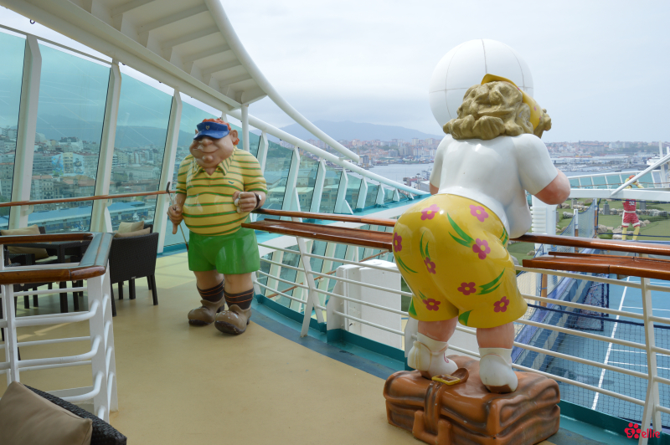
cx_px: 335
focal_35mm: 33
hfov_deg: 57.3
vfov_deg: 39.9
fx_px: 614
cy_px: 222
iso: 100
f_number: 8
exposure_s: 1/250
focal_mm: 22
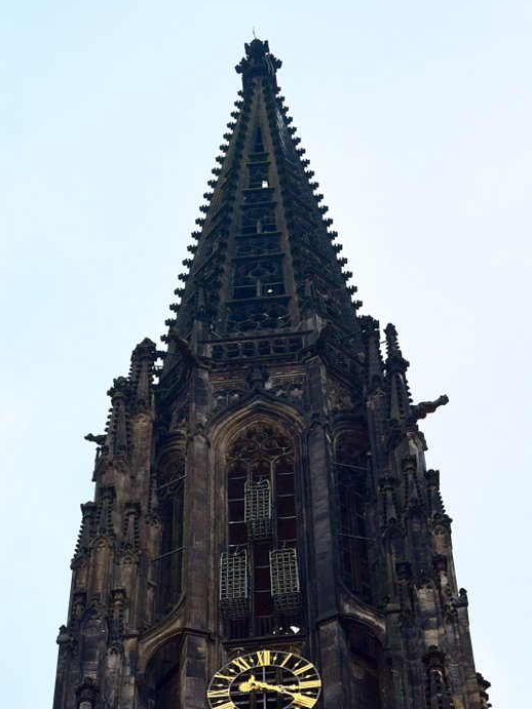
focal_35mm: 50
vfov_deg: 38.2
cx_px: 270
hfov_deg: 29.1
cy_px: 372
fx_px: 1025
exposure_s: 1/160
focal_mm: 30
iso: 400
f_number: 9
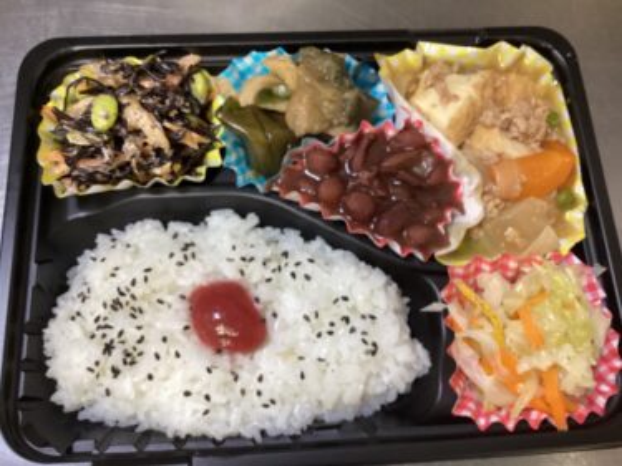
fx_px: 557
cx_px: 311
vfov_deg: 45.4
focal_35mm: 31
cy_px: 233
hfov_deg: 58.4
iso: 250
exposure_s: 1/60
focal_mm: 3.3
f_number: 2.4
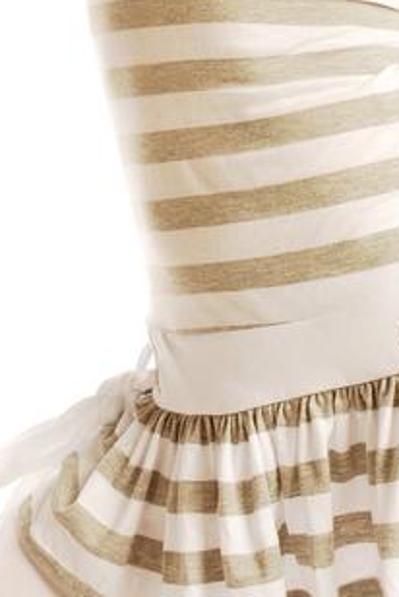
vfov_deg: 13.6
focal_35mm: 148
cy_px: -54
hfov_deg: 9.2
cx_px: 369
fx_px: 2455
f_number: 8
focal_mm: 38
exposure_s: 1/125
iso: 100
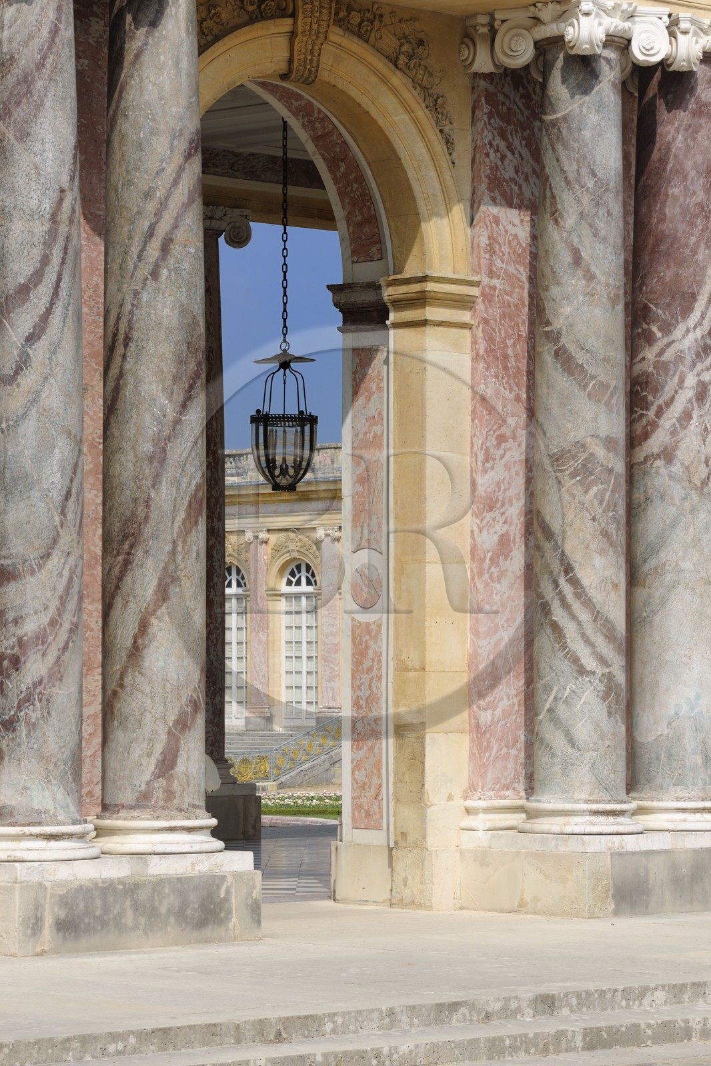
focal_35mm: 125
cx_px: 356
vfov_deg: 16.4
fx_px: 3704
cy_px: 533
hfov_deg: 11.0
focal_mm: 125
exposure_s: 1/160
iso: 200
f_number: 14
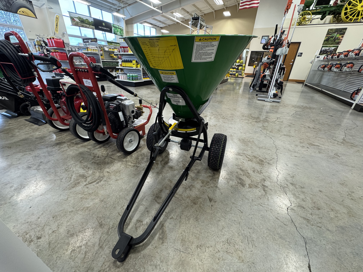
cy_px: 136
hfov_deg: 102.1
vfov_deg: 85.7
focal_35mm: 14
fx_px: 147
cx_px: 182
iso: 160
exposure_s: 1/60
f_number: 2.2
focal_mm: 2.22
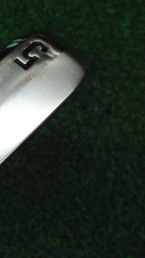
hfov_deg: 21.2
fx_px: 369
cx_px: -10
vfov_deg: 38.5
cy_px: 129
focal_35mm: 54
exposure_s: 1/800
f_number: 3.6
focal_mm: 6.42
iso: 3200
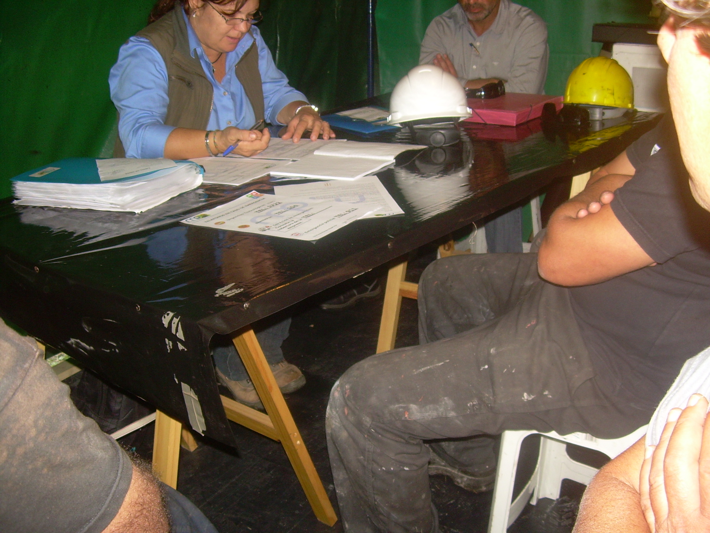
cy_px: 266
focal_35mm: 38
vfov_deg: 37.7
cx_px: 355
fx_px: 779
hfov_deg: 49.0
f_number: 2.8
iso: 130
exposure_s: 1/60
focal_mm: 6.3
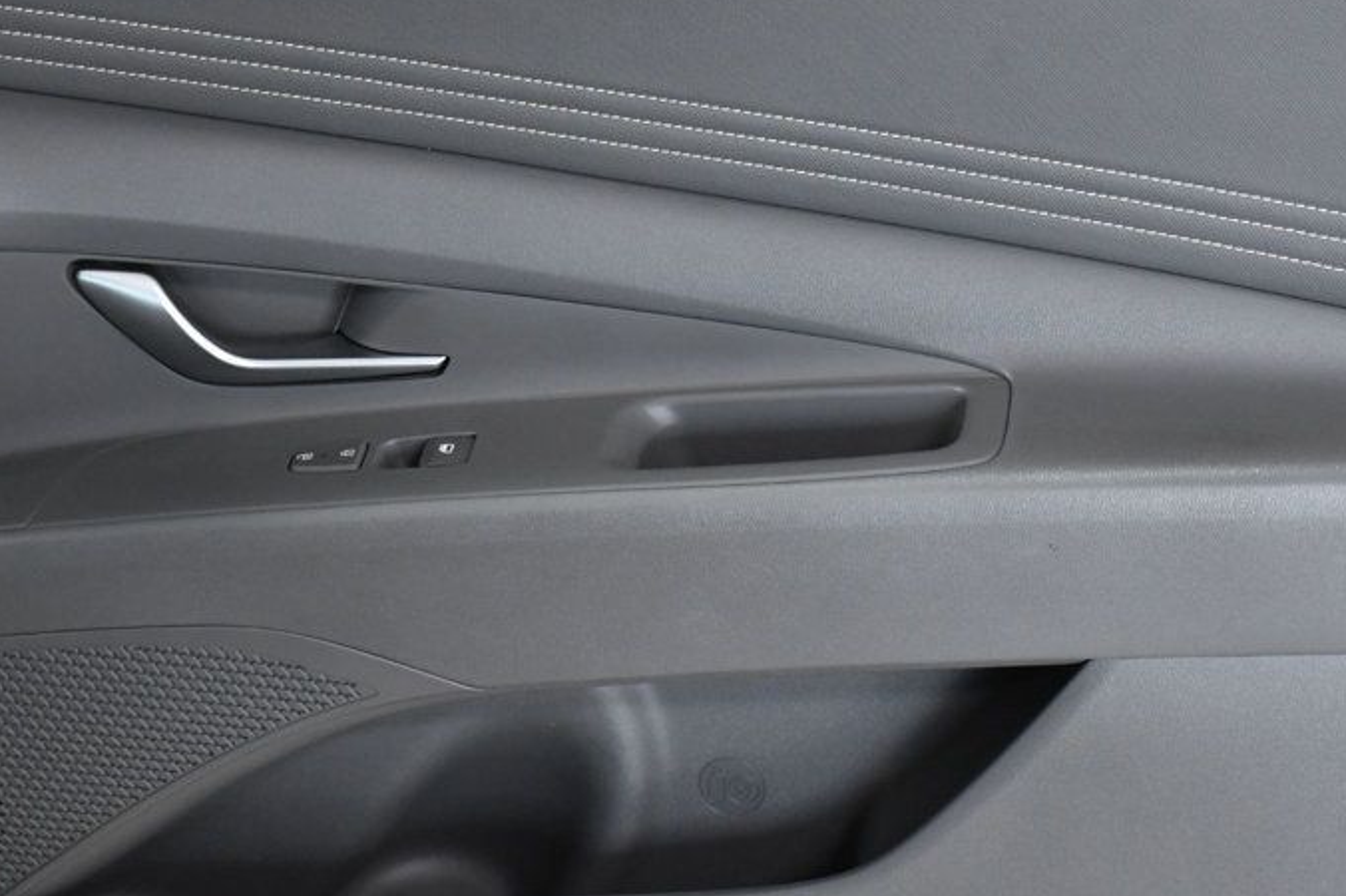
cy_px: 301
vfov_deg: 12.5
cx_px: 556
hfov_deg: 18.7
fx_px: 4073
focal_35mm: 109
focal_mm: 48
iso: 2500
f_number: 7.1
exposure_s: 1/200
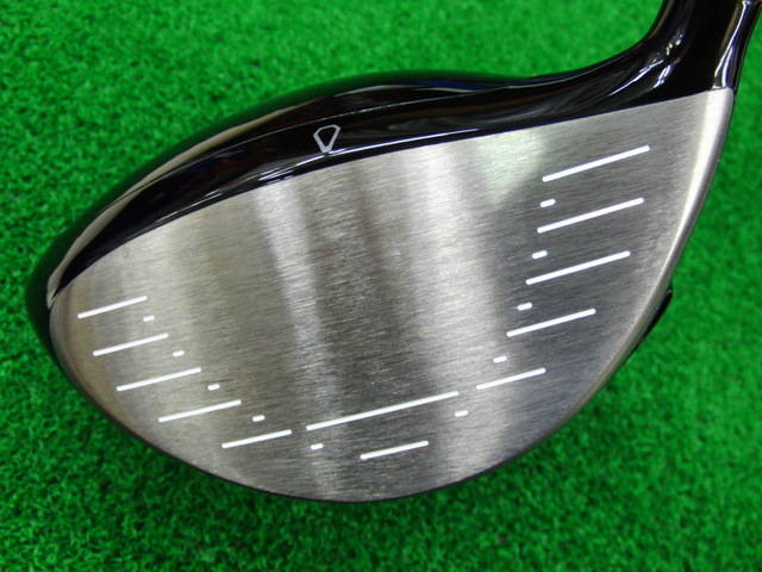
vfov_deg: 38.7
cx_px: 381
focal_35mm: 37
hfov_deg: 50.1
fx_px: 814
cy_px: 286
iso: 400
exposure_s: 1/40
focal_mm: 6.42
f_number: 3.6
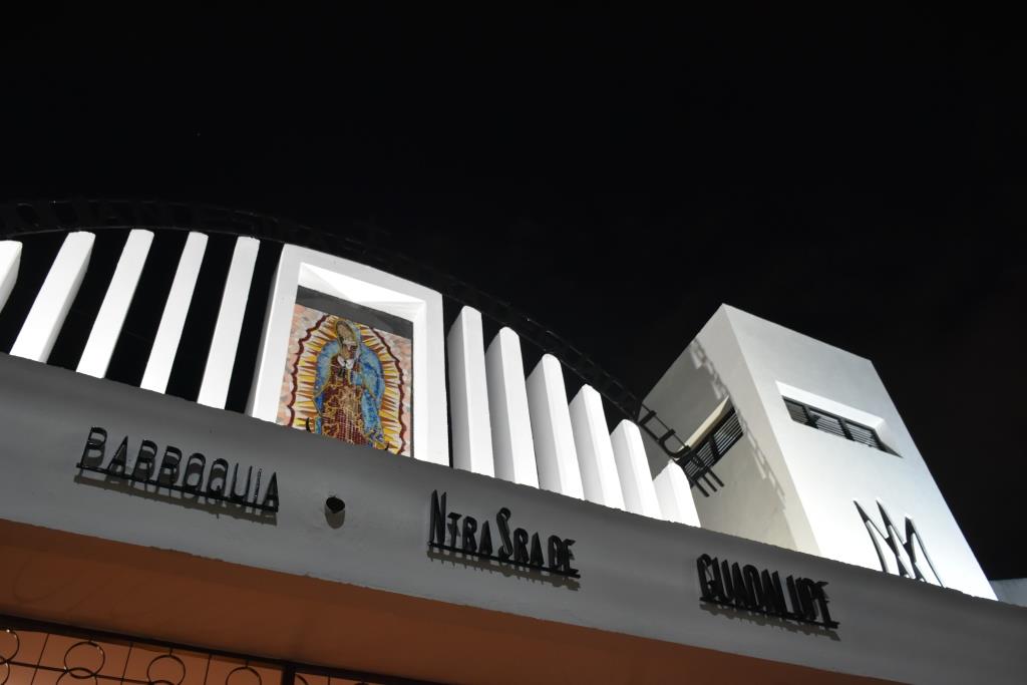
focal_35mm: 30
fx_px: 856
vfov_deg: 43.6
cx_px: 514
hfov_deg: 61.9
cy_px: 342
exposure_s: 1/20
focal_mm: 20
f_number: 3.5
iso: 1250
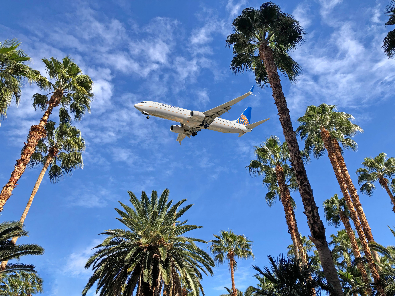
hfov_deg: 63.4
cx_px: 198
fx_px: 320
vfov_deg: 49.7
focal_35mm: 28
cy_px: 148
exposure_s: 1/1091
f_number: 1.8
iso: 20
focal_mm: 4
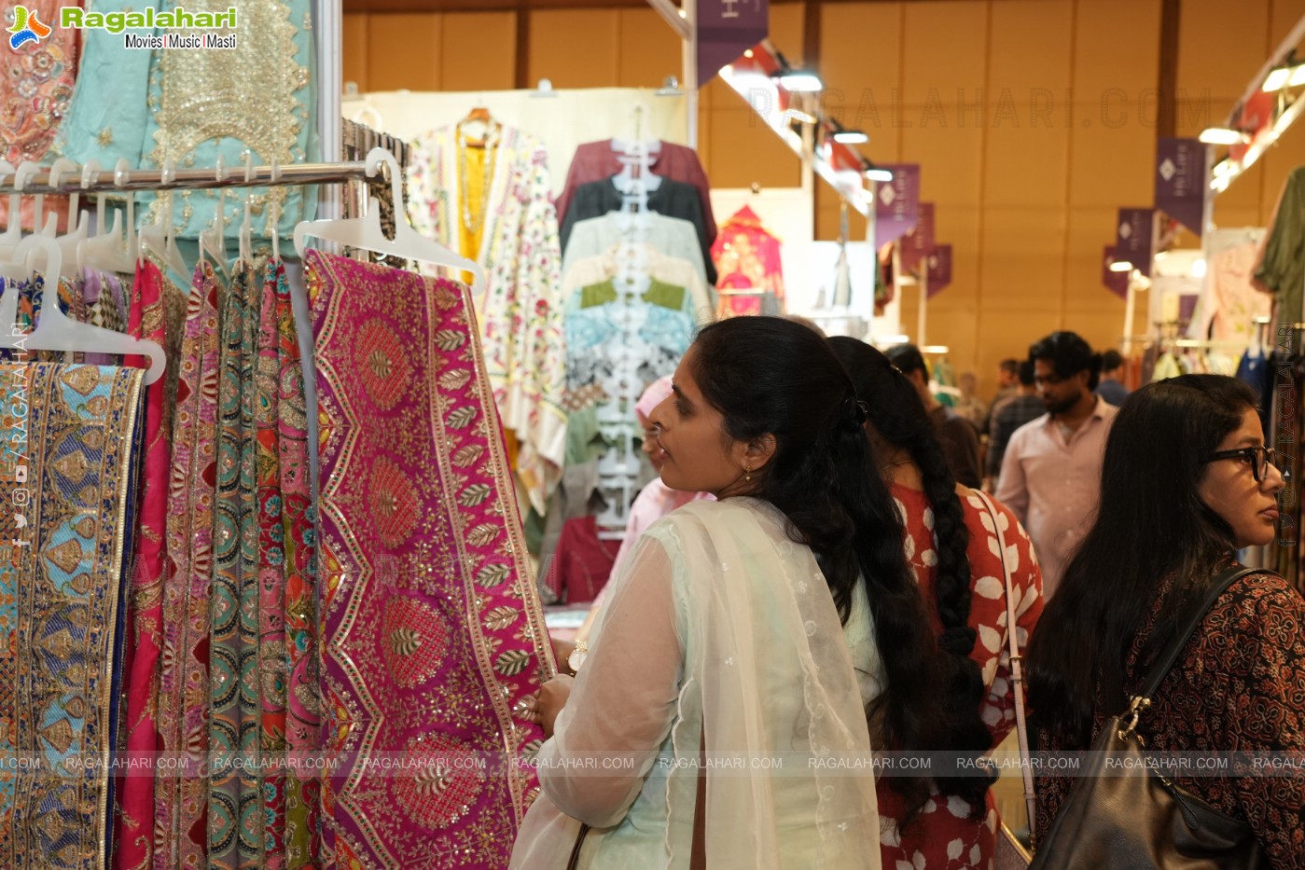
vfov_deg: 30.5
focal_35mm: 44
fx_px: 1595
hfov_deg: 44.5
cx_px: 652
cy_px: 435
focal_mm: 44
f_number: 5
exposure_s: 1/125
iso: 1250
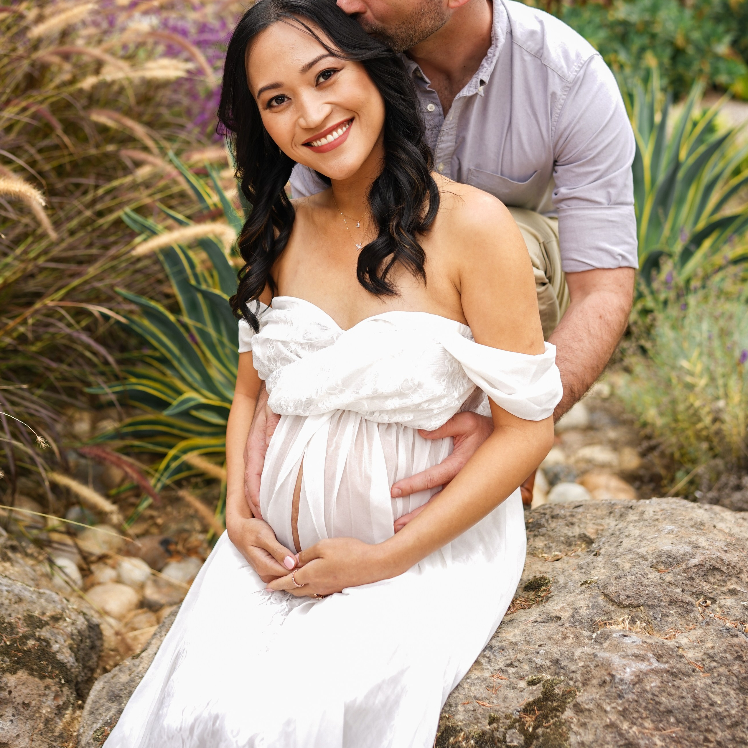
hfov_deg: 37.6
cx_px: 376
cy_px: 219
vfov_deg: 36.9
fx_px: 1100
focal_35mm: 45
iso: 50
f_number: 2.2
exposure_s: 1/60
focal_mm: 35
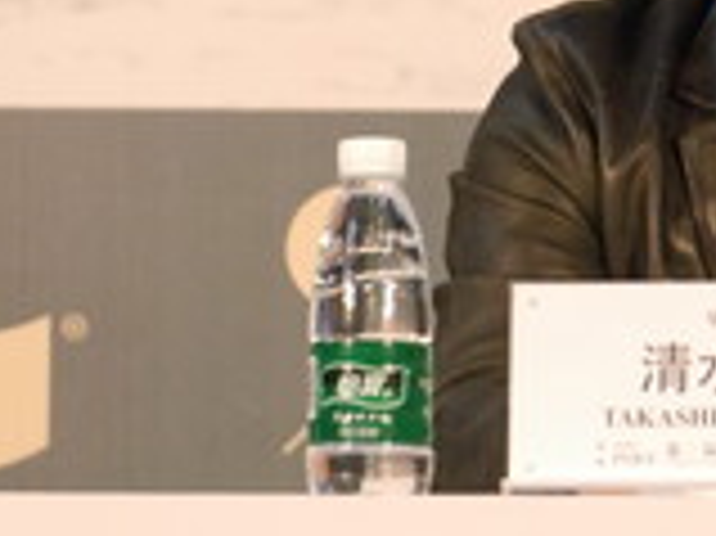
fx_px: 13373
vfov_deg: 2.3
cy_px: -128
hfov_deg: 3.1
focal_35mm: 647
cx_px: 666
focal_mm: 103
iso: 2000
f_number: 5.5
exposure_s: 1/200
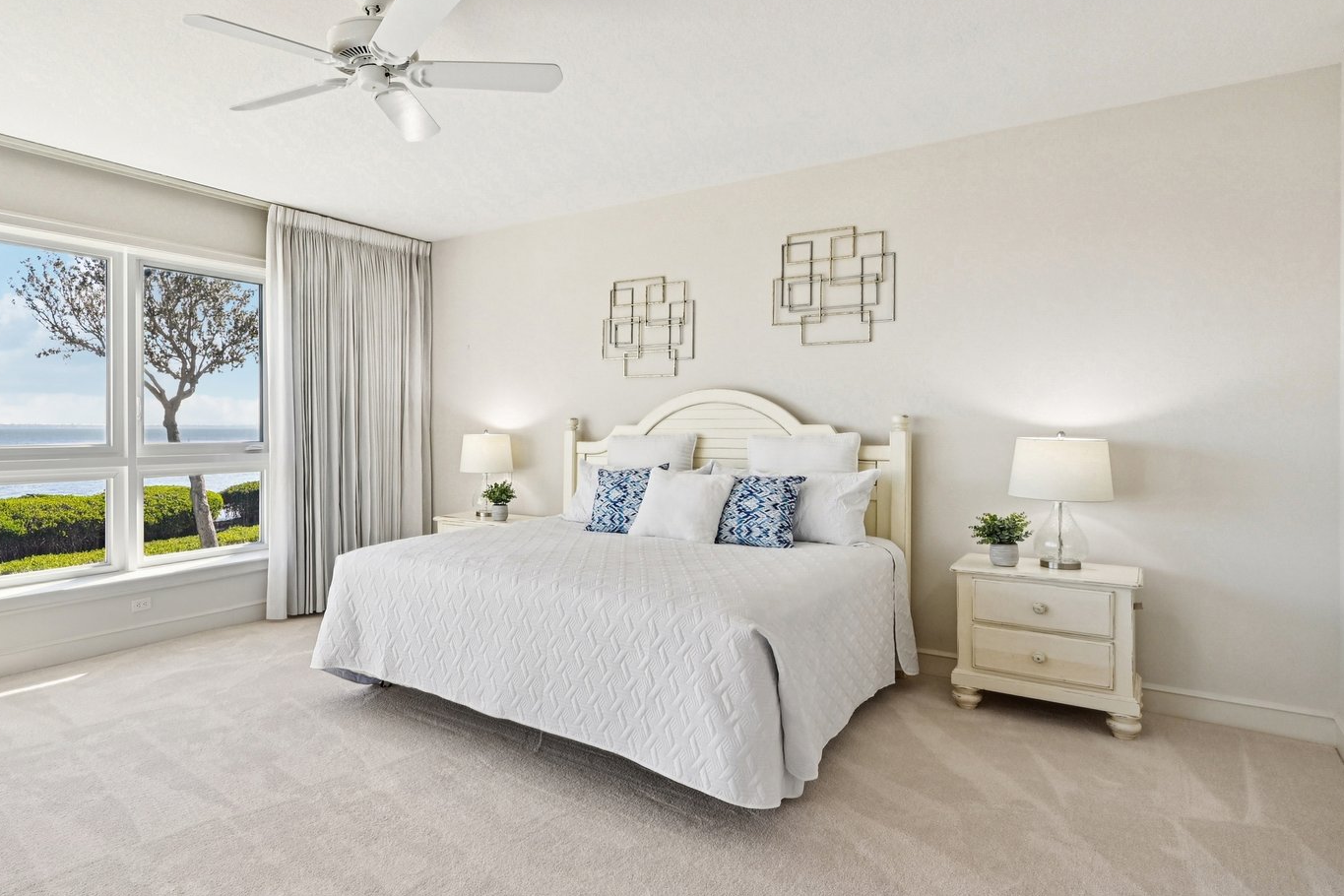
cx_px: 466
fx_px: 784
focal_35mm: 21
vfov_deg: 59.4
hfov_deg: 79.0
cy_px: 421
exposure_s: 1/250
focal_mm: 14
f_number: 8
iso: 400
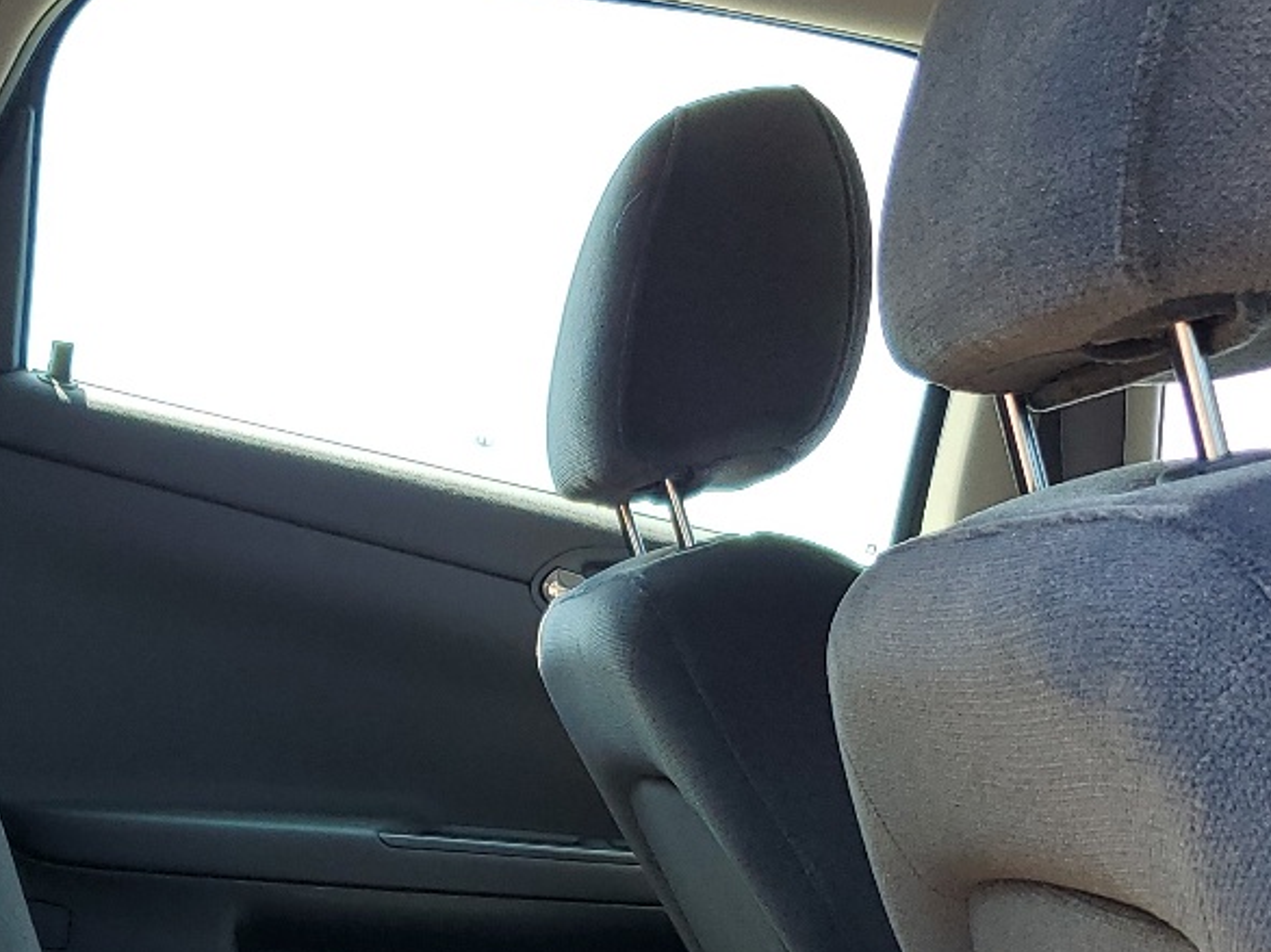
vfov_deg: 19.9
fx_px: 2606
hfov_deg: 27.4
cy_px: 1000
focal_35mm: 71
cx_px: 518
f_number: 1.5
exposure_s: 1/323
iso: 50
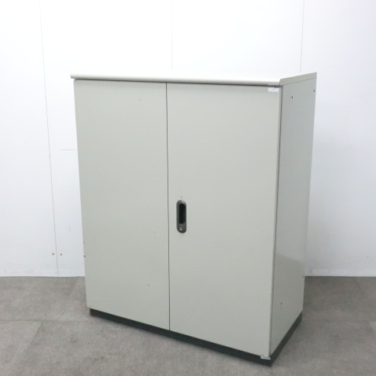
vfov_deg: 37.6
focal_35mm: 45
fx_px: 553
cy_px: 188
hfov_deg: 37.6
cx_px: 185
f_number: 3.9
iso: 800
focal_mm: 6.9
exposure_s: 1/50
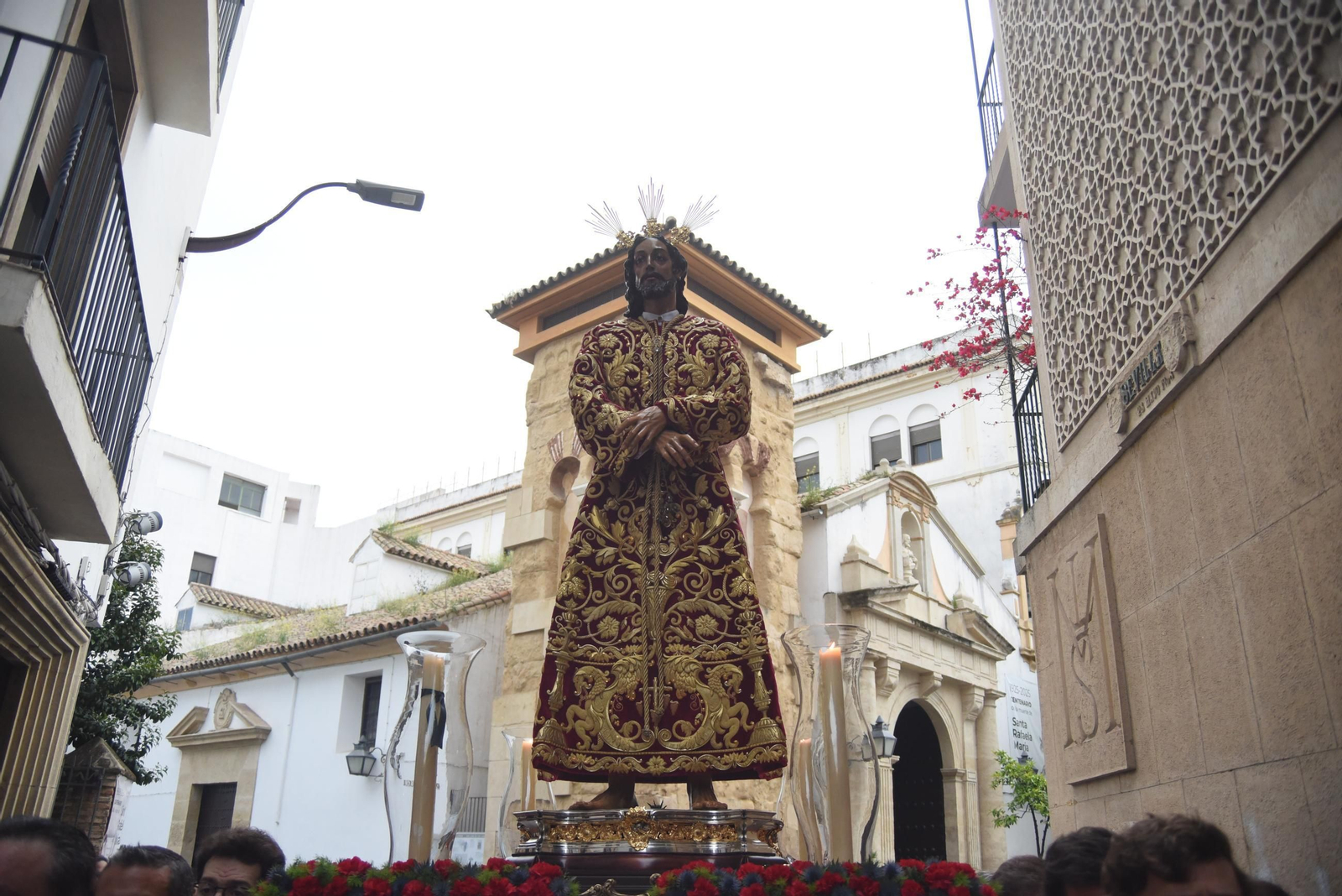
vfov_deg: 45.0
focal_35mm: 29
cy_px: 448
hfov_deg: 63.6
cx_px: 671
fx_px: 1081
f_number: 6.3
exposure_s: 1/320
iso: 1600
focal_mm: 29
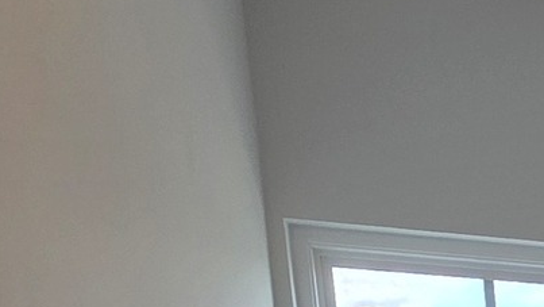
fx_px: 1169
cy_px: 737
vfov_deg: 12.0
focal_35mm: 81
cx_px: 1139
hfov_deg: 17.3
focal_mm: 2.2
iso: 40
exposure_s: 1/120
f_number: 1.9
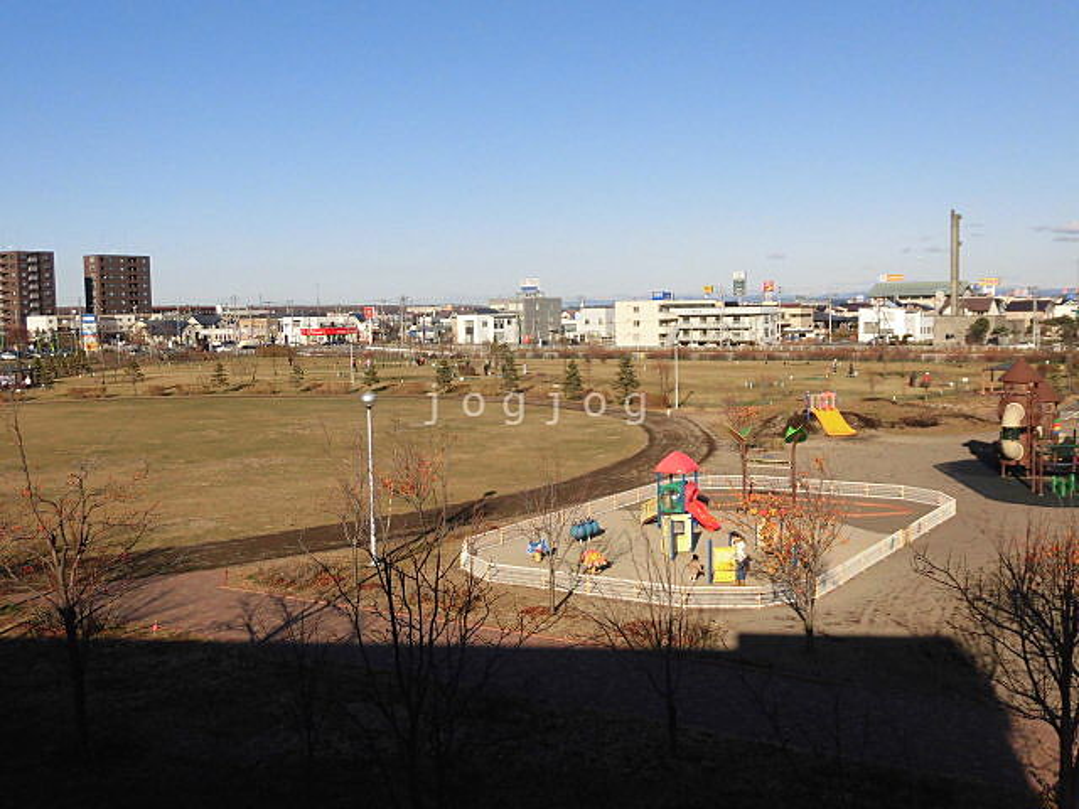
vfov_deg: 37.7
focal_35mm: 38
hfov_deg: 49.0
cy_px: 404
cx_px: 540
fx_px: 1184
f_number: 9.3
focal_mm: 6.77
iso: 100
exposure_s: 1/250
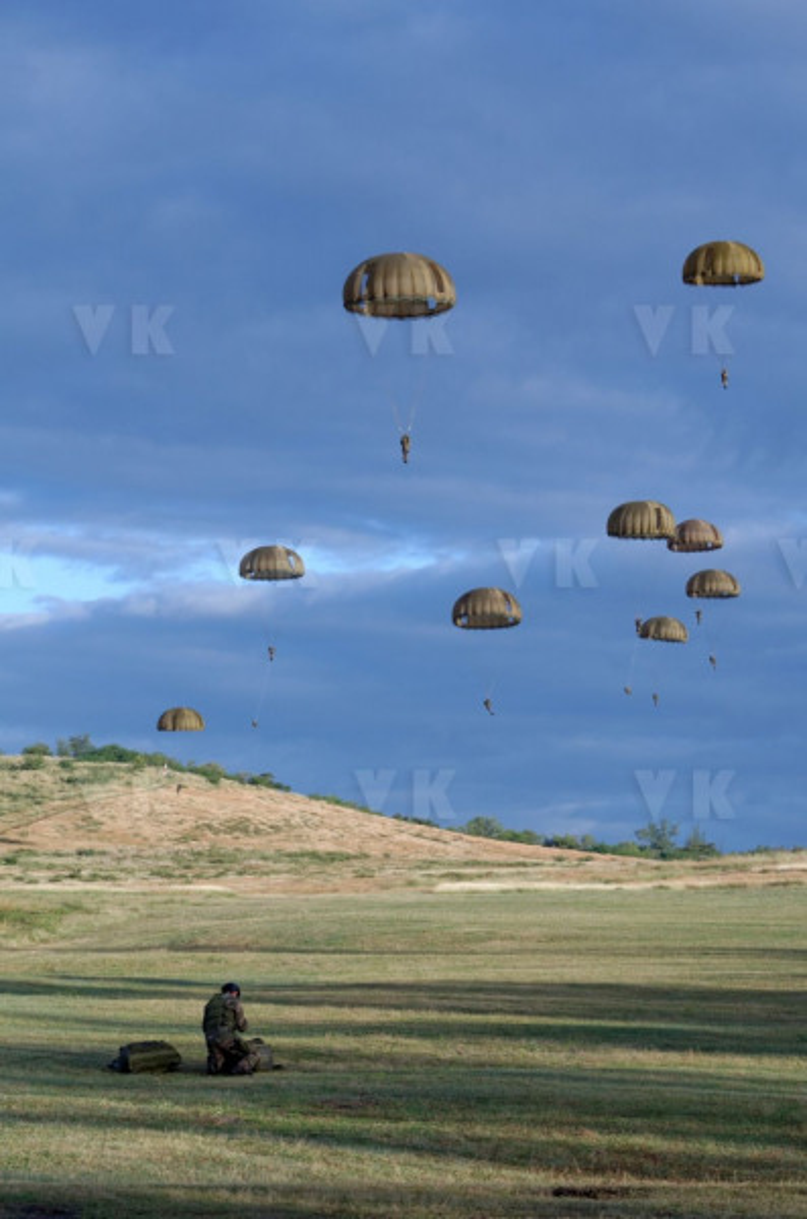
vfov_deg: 19.5
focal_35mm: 105
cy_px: 610
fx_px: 3549
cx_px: 404
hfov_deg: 13.0
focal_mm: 70
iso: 400
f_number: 8
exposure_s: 1/800
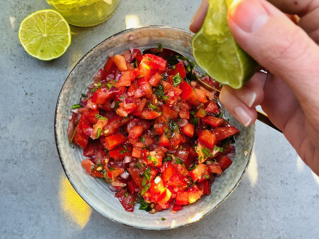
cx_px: 160
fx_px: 240
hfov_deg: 67.3
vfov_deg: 53.1
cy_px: 120
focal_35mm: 26
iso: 125
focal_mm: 4.2
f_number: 1.6
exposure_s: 1/121
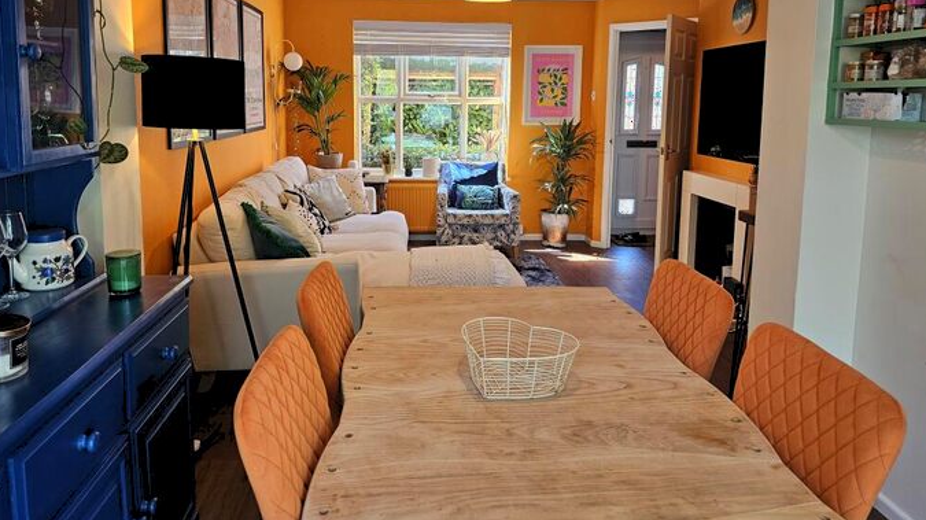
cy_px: 180
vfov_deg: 43.8
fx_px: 638
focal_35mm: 26
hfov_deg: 71.9
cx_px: 461
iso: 160
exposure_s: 1/100
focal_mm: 6.3
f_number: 1.7
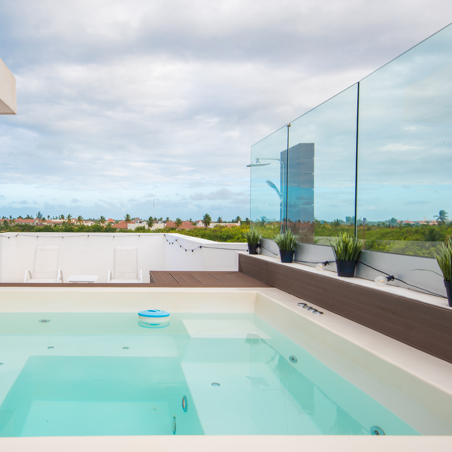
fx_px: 428
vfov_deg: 55.6
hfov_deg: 53.6
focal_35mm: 29
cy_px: 225
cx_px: 125
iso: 100
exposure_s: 1/40
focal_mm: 22
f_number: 9
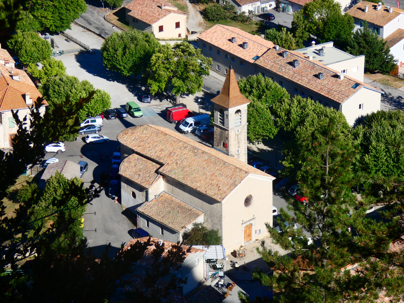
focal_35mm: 112
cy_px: 152
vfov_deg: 13.2
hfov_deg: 17.6
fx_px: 1307
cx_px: 202
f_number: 5
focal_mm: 20.1
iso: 80
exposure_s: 1/640
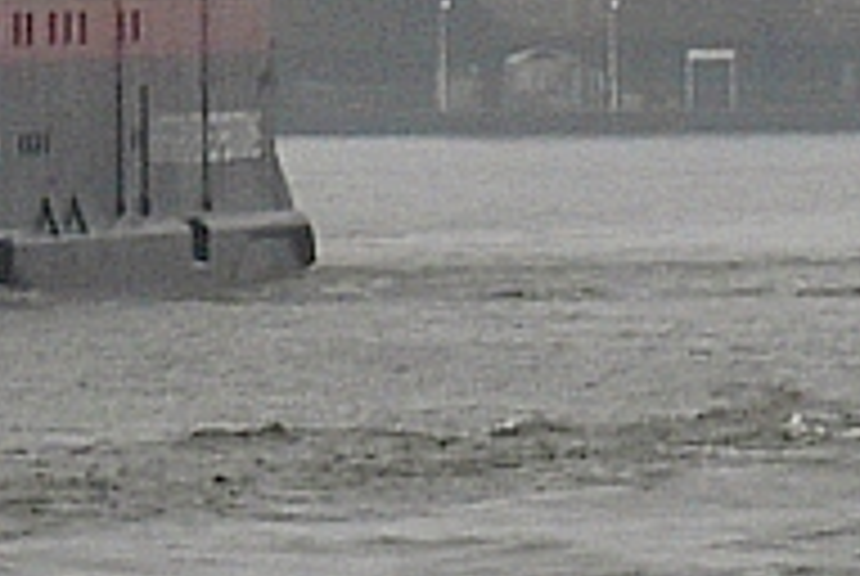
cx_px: 635
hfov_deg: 3.2
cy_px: -227
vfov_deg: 2.1
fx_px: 15408
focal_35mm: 644
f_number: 4.5
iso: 200
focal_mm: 120
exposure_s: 1/500
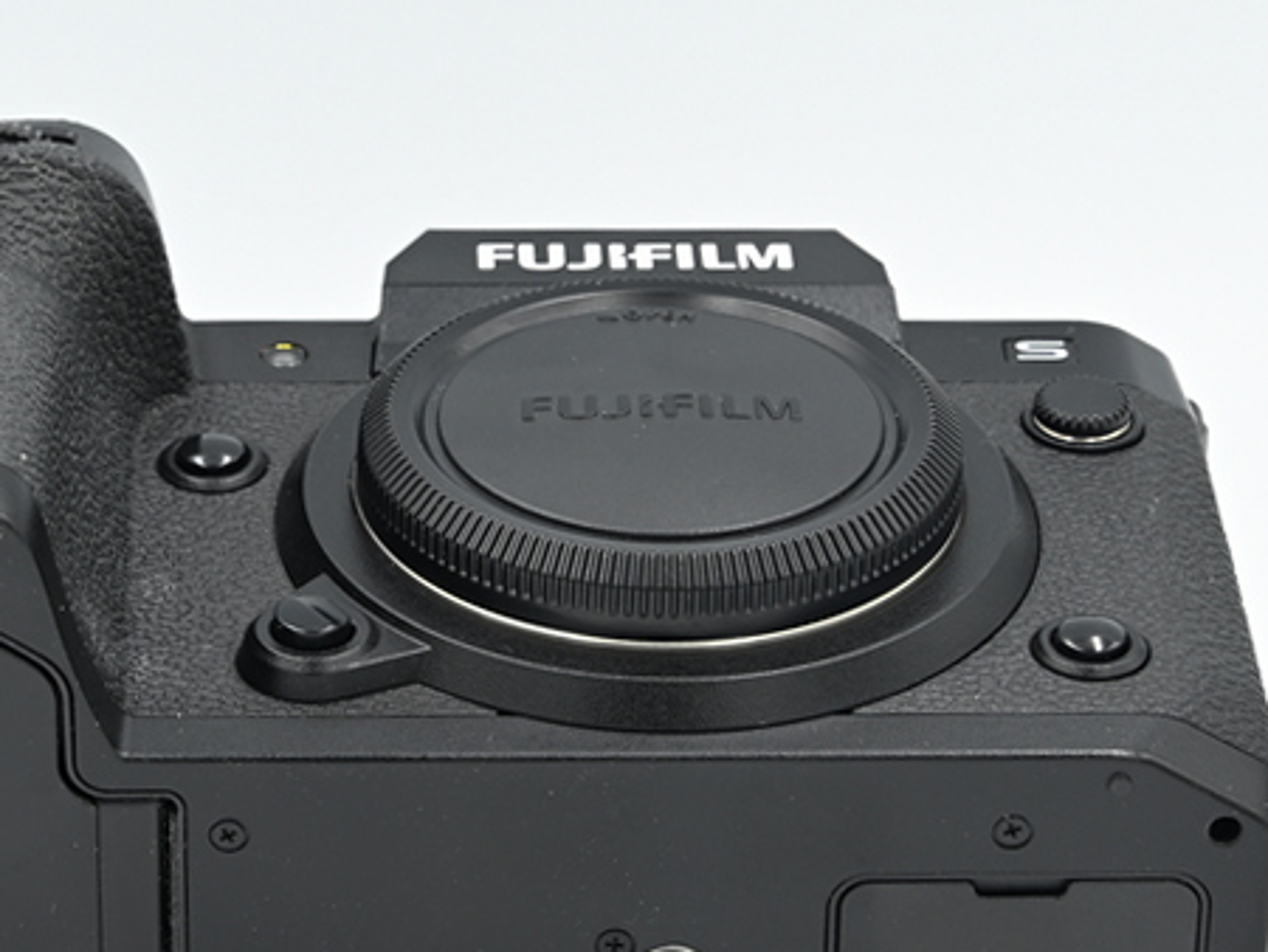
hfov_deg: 15.0
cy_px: 610
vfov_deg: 11.3
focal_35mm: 131
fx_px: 4801
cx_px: 496
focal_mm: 75
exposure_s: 1/20
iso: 200
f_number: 14
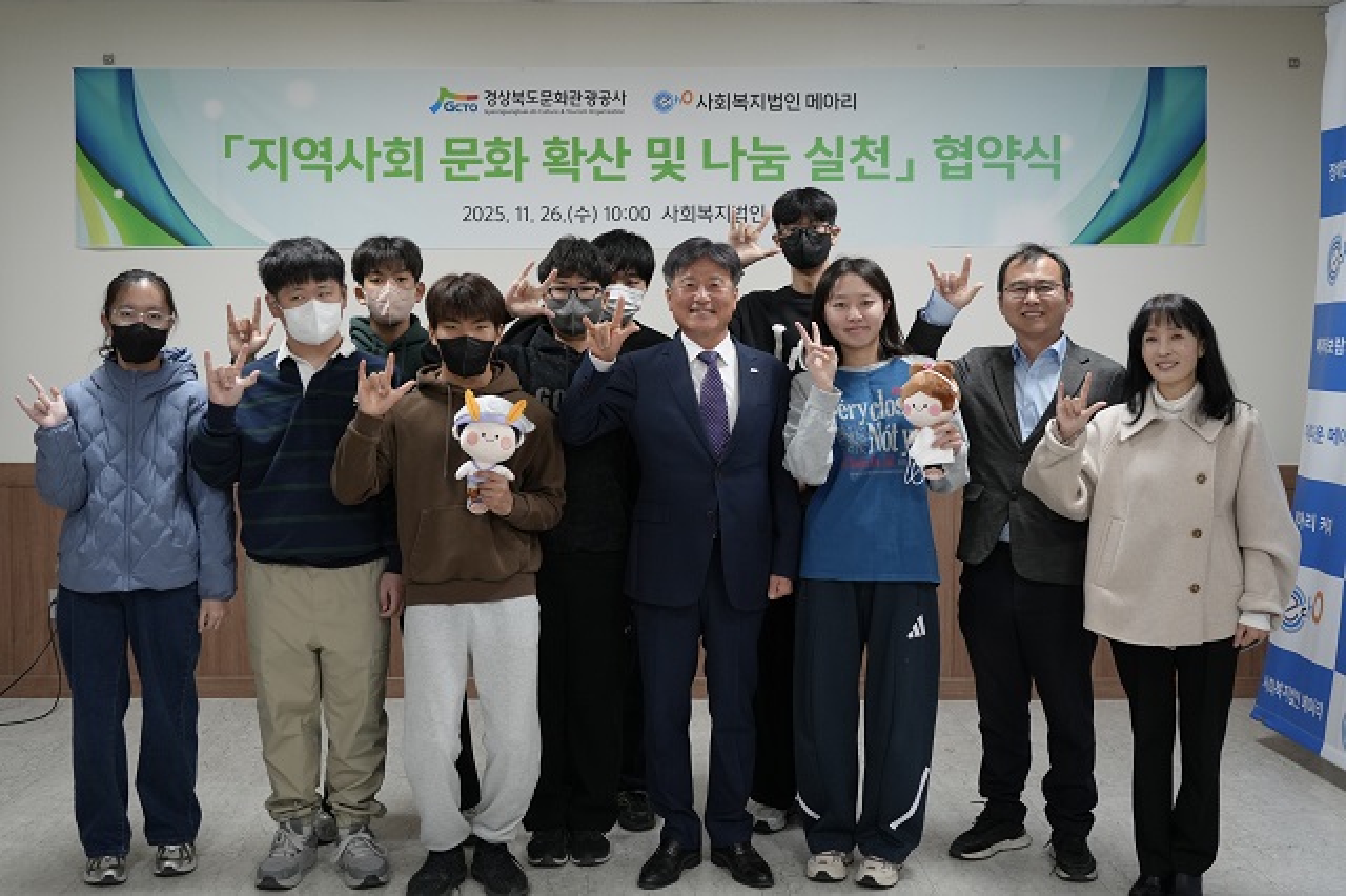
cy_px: 448
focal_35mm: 38
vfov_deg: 35.0
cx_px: 673
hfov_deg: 50.7
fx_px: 1420
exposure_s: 1/160
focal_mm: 38
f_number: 4
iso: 2000
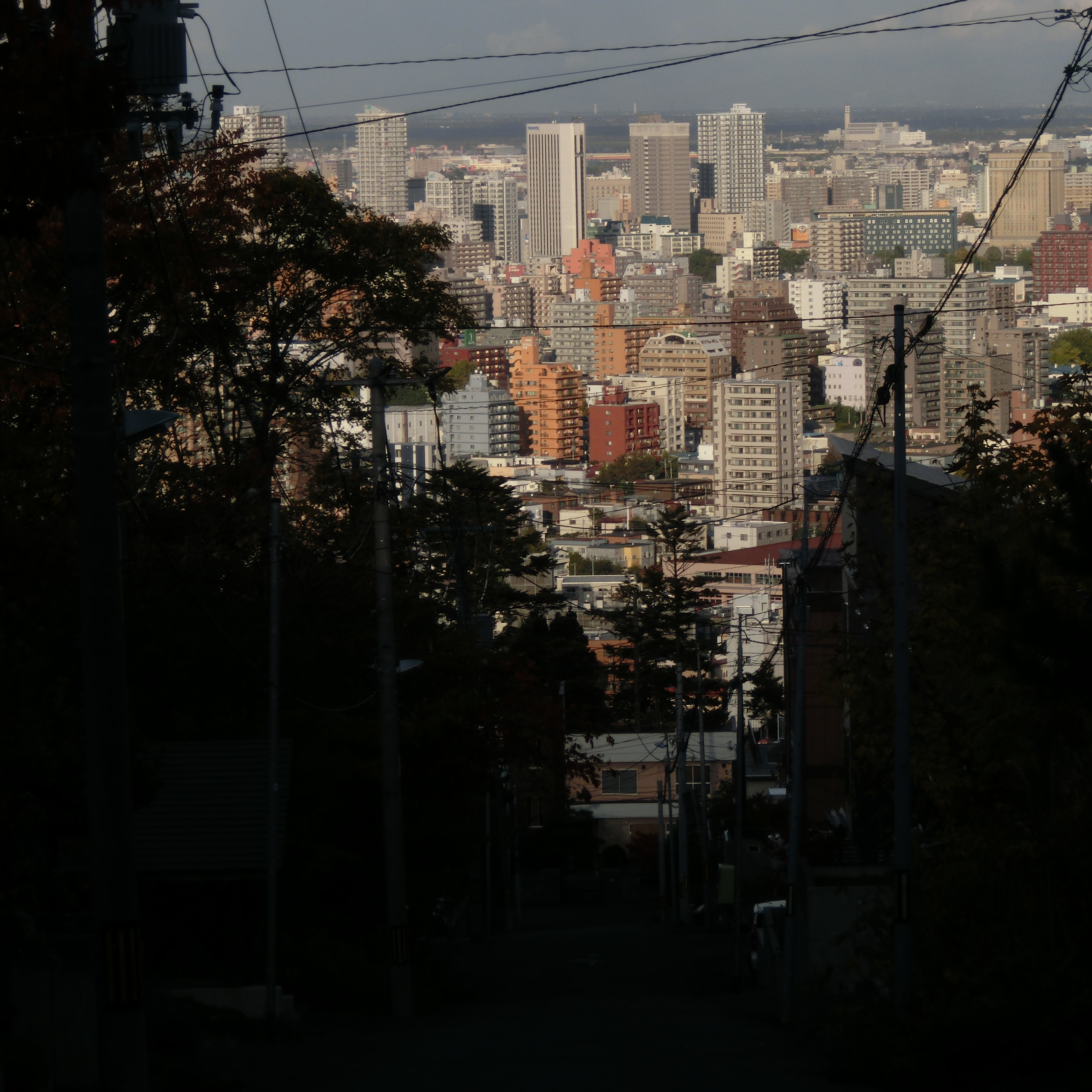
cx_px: 686
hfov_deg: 12.0
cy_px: 543
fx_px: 5211
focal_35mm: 146
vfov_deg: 12.0
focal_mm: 21.79
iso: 80
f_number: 5.5
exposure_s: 1/800
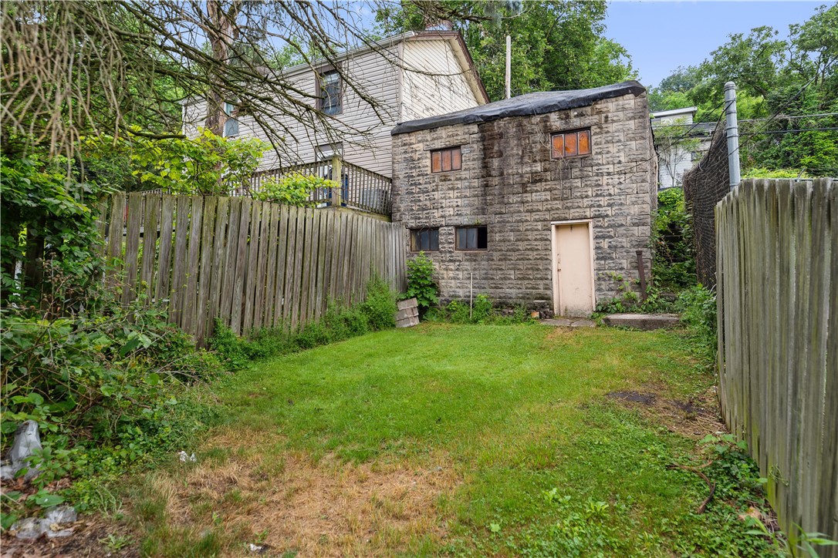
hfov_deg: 96.7
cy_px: 279
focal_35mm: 16
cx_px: 419
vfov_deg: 73.7
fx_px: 372
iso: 100
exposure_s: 1/60
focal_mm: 16
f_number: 4
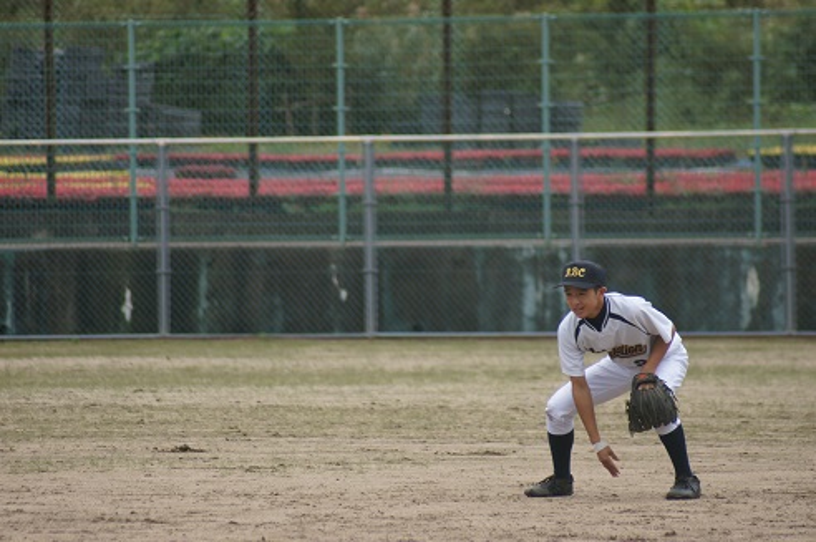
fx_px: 10190
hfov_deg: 4.6
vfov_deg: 3.0
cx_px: 408
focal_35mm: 450
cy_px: 271
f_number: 5.6
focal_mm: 300
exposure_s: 1/500
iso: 200
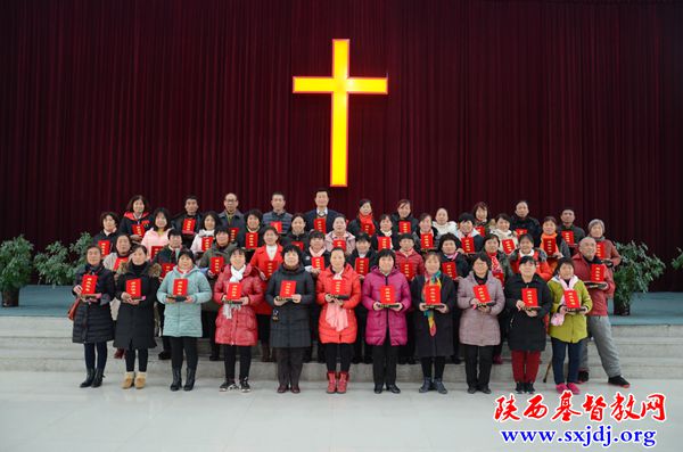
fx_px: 511
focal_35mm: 27
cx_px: 342
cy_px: 226
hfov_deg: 67.5
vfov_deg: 47.7
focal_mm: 18
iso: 1100
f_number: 3.5
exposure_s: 1/30
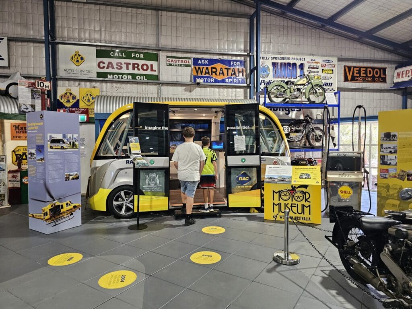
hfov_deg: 73.9
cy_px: 154
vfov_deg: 58.9
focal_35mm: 23
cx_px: 206
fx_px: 274
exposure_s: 1/100
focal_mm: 6.3
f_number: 1.7
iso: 500
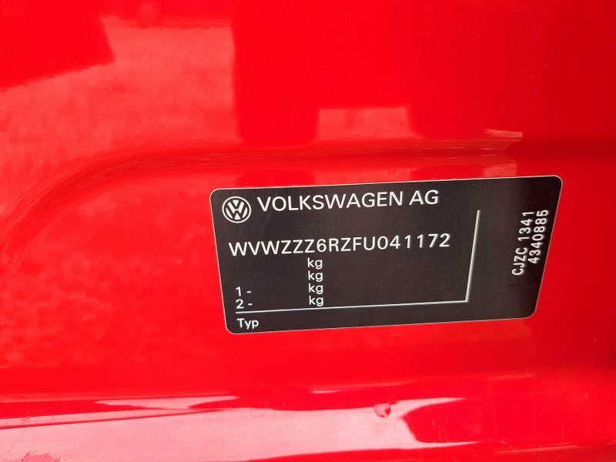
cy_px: 231
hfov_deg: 71.6
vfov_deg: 56.8
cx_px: 308
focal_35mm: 24
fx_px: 427
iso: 50
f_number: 1.8
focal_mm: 5.23
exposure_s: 1/100
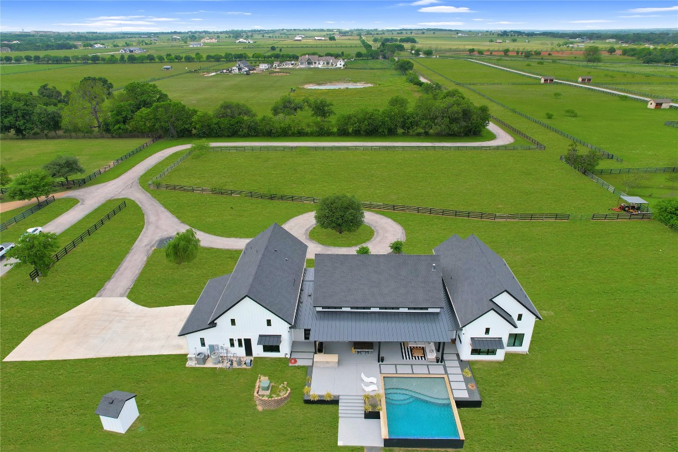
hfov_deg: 78.6
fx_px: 414
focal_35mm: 22
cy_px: 226
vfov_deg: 57.2
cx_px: 339
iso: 130
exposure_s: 1/2000
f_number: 2.8
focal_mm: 8.38
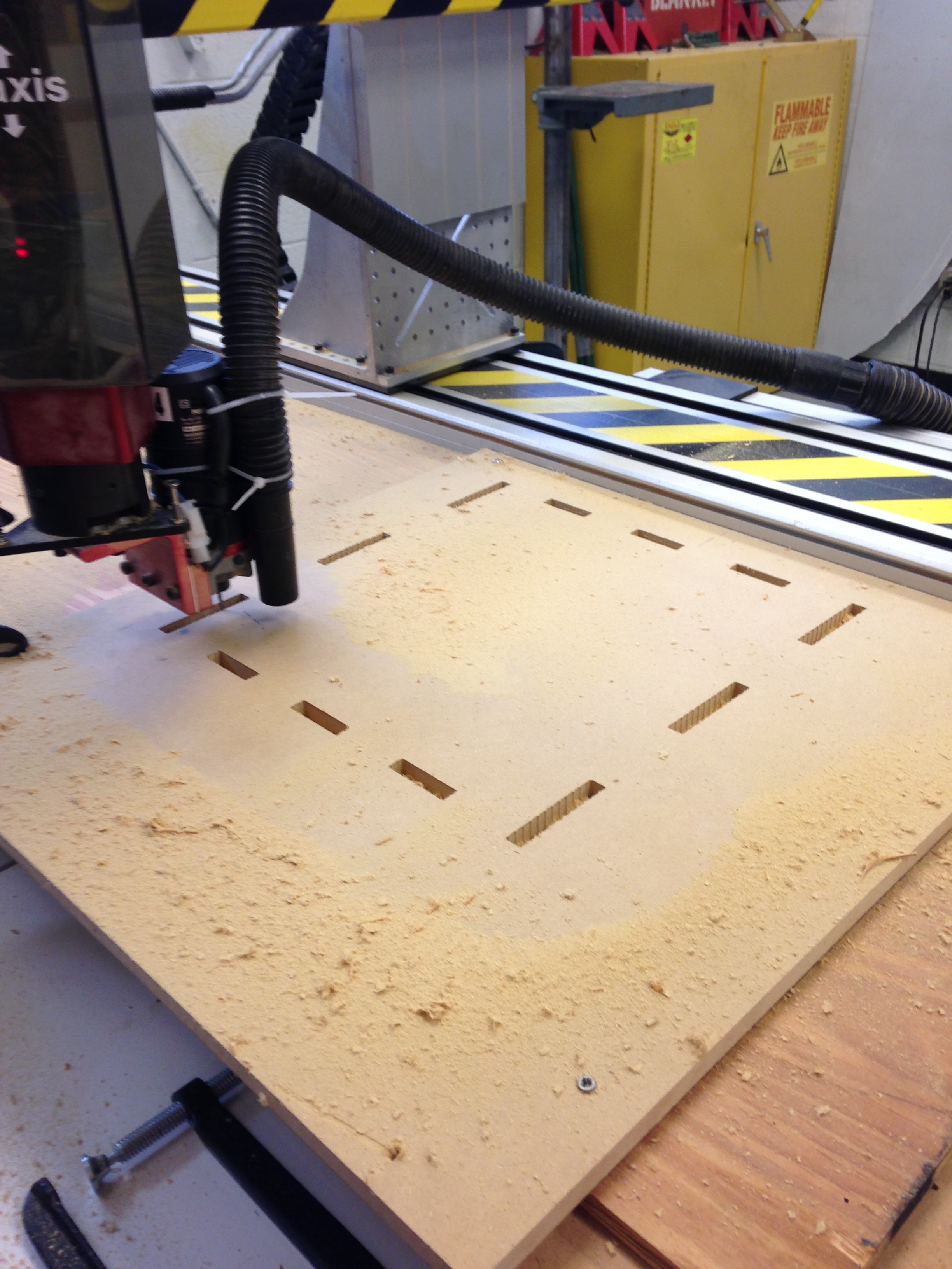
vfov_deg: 55.4
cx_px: 476
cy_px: 634
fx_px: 1210
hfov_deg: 42.9
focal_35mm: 33
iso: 50
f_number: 2.4
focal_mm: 4.13
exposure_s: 1/20
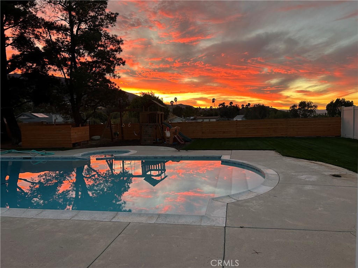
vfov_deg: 53.1
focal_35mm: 26
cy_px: 134
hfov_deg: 67.3
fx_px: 269
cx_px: 179
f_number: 1.5
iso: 160
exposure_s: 1/60
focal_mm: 5.7
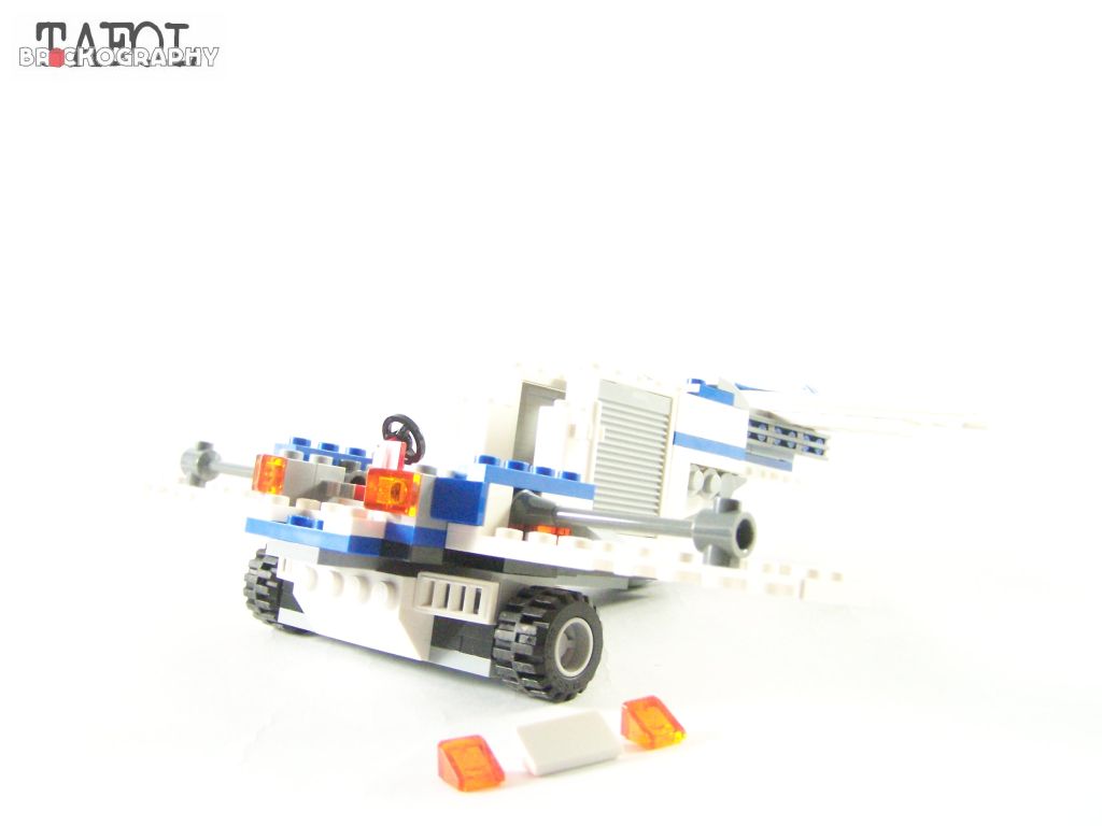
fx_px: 1210
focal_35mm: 38
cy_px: 413
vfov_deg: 37.7
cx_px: 551
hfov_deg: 49.0
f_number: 3.2
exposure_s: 1/60
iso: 400
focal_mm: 6.3
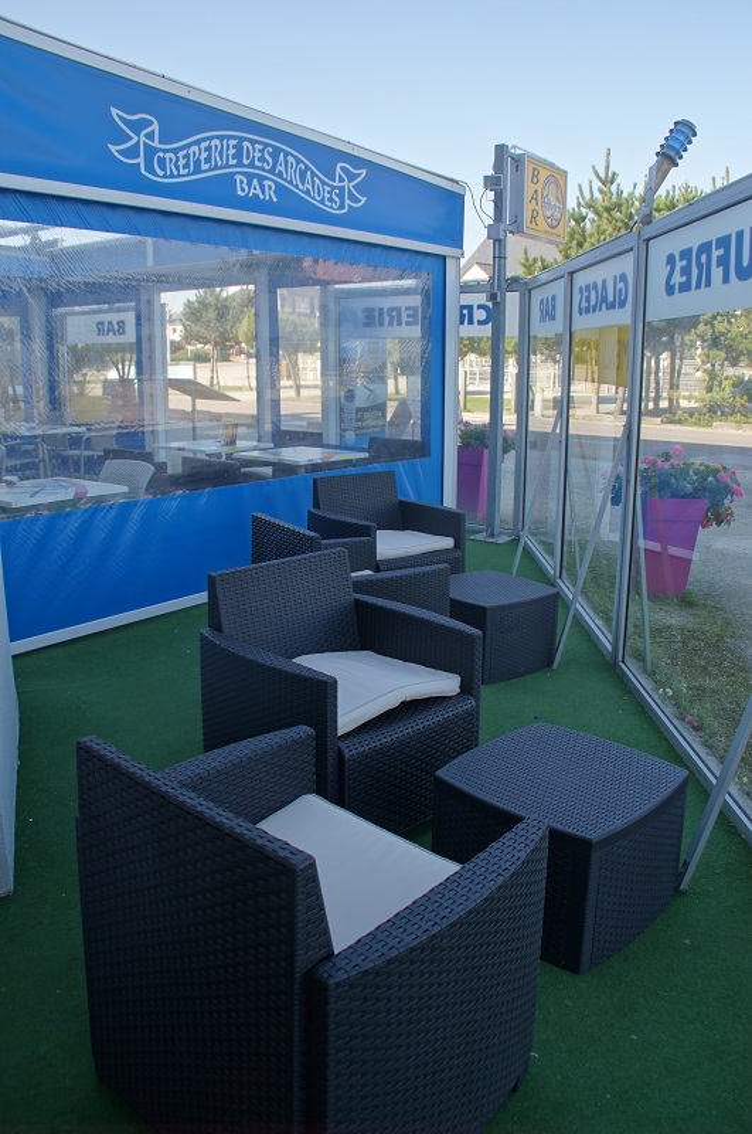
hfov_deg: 47.8
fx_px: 849
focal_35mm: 27
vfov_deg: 67.5
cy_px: 567
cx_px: 376
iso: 100
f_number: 5.6
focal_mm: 18
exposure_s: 1/80
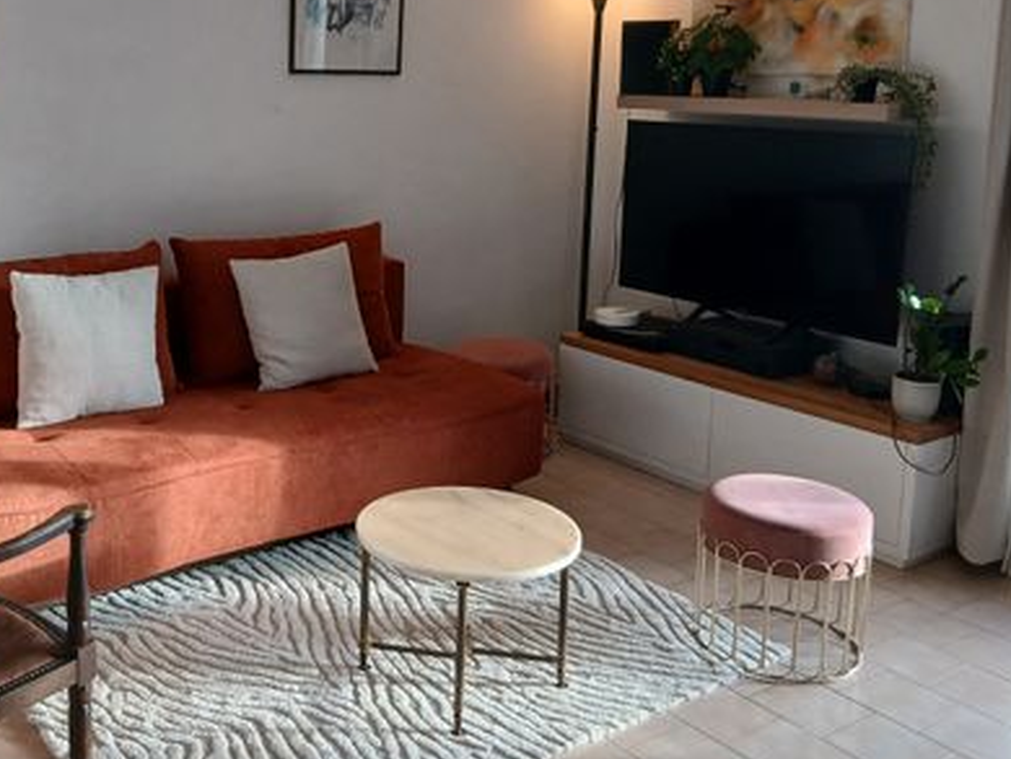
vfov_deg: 35.6
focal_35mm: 40
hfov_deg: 46.0
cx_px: 327
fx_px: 1169
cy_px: 251
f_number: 1.8
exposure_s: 1/50
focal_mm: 3.98
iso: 100
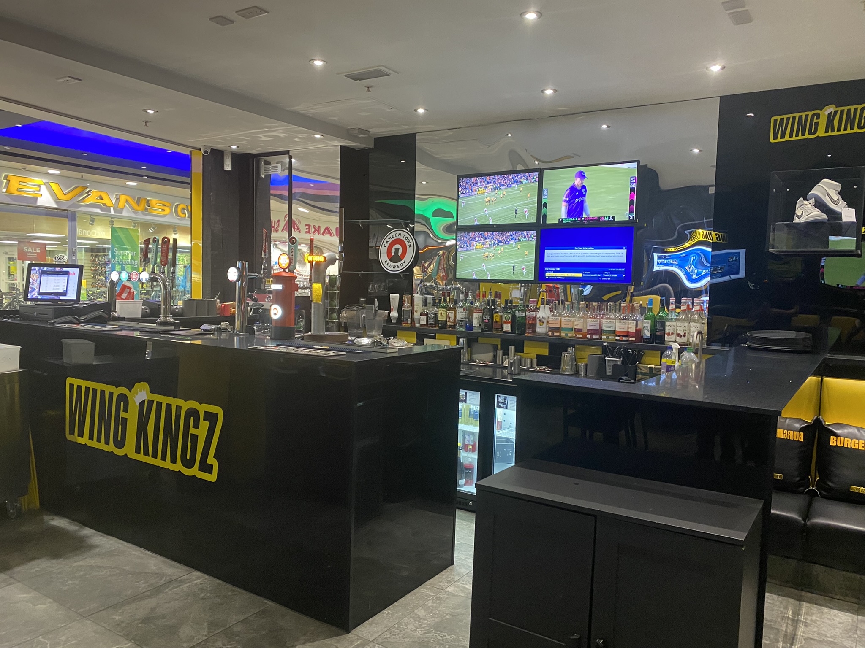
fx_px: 650
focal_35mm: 26
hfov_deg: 67.3
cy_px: 324
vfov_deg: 53.1
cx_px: 432
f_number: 1.8
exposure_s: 1/50
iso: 400
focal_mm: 4.25
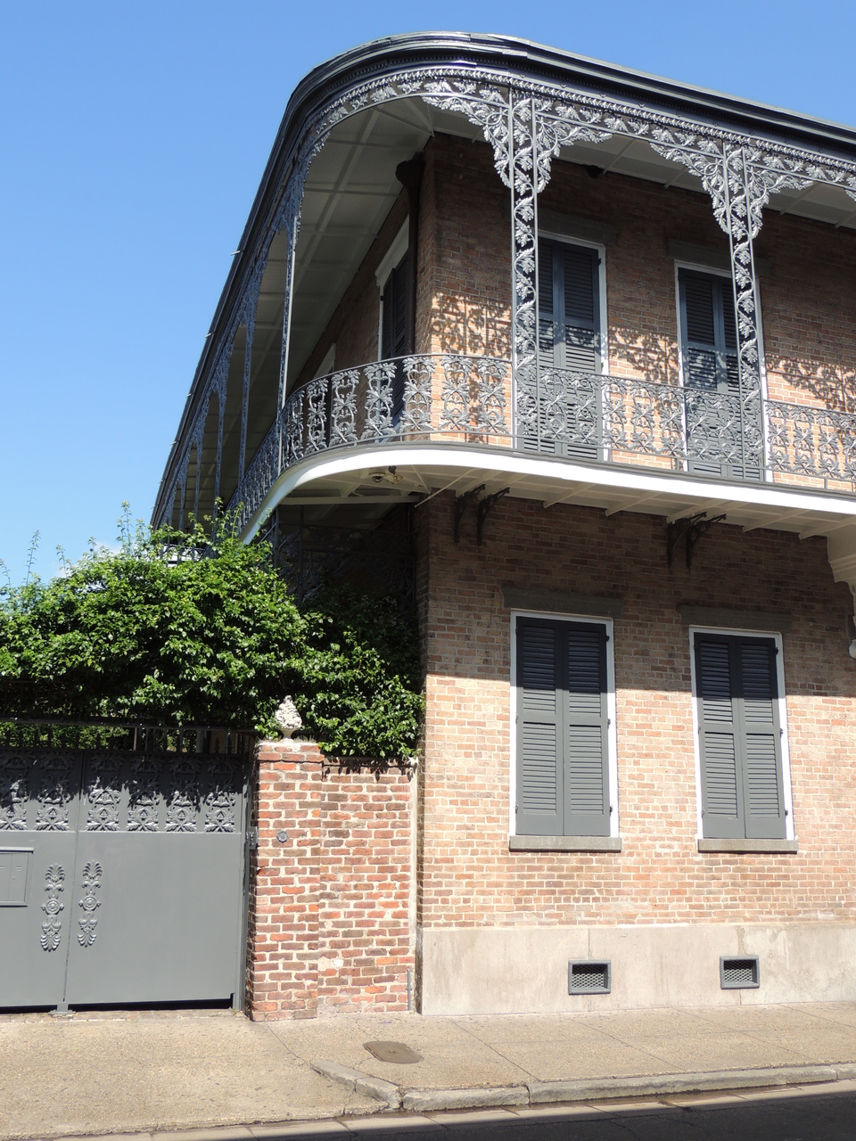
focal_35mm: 33
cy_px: 570
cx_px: 428
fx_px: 1088
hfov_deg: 42.9
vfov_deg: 55.4
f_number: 3.2
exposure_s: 1/800
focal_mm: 5.8
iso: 100
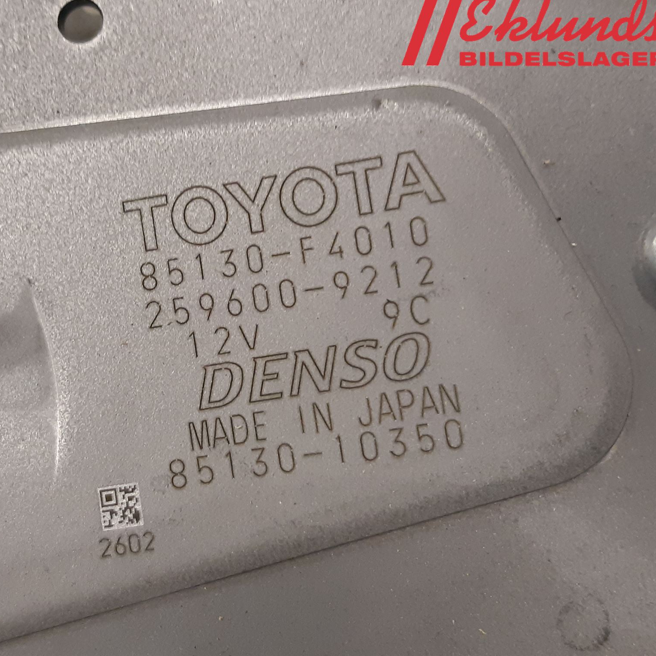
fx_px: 665
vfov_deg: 52.5
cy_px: 325
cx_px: 224
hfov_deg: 51.7
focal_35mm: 31
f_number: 1.7
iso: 200
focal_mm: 3.93
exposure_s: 1/50
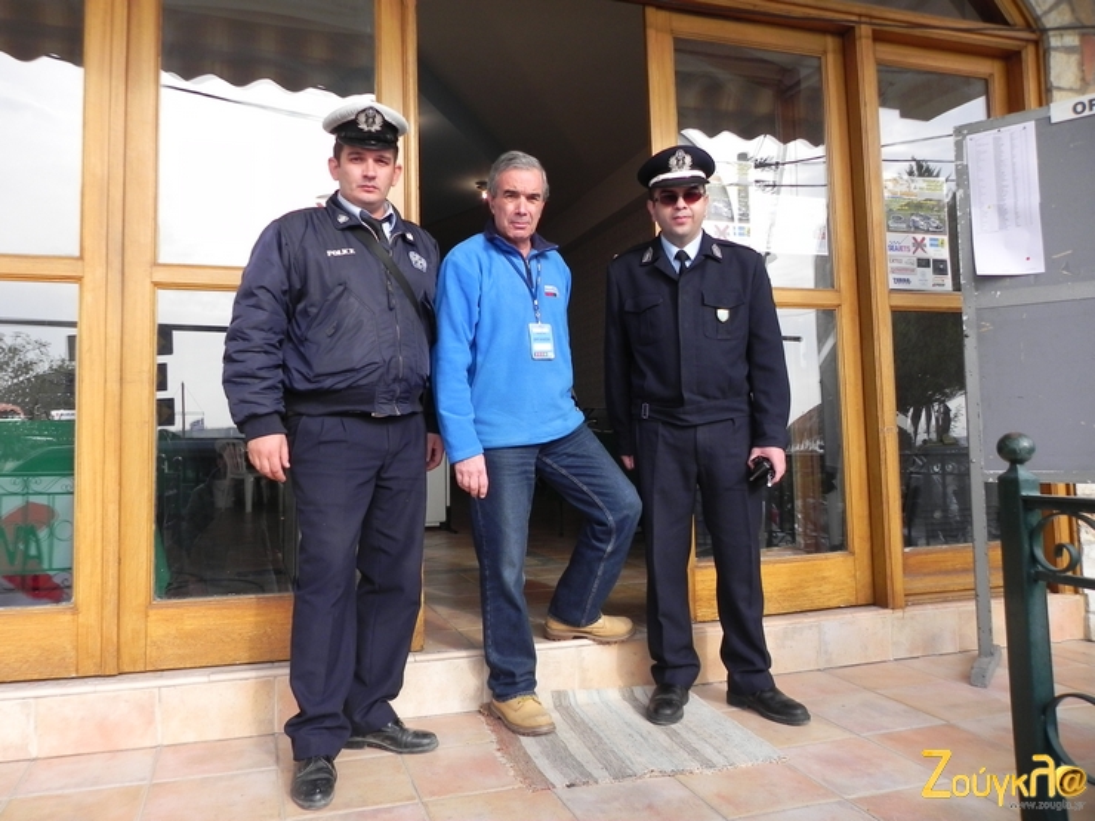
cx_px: 548
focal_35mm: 26
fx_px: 822
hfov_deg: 67.3
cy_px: 410
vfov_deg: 53.1
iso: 160
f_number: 3.2
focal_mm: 4.6
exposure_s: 1/618
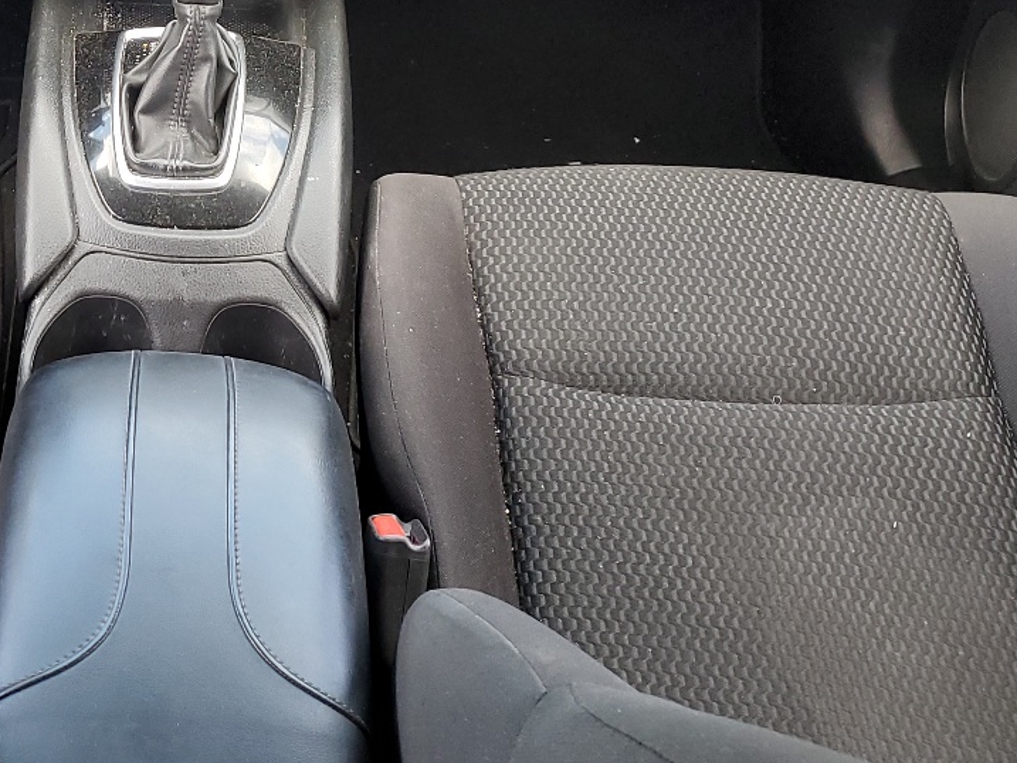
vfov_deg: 24.6
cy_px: 85
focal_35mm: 58
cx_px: 88
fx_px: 1704
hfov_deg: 31.5
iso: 65
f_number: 1.5
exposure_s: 1/120
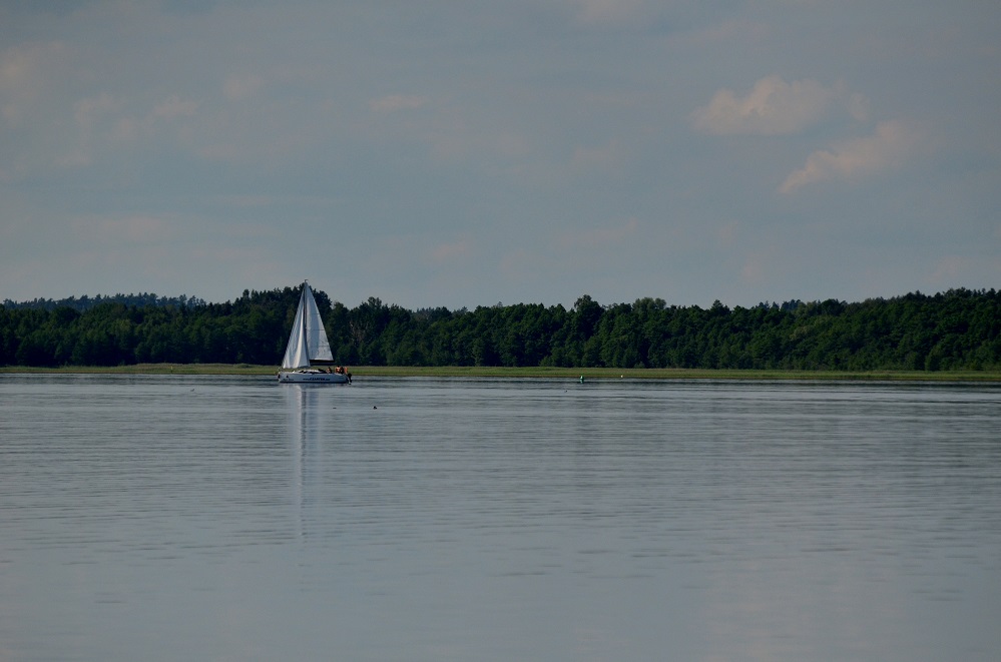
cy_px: 331
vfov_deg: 4.3
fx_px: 8738
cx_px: 500
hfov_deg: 6.6
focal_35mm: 315
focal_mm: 210
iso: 500
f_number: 5.3
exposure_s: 1/8000
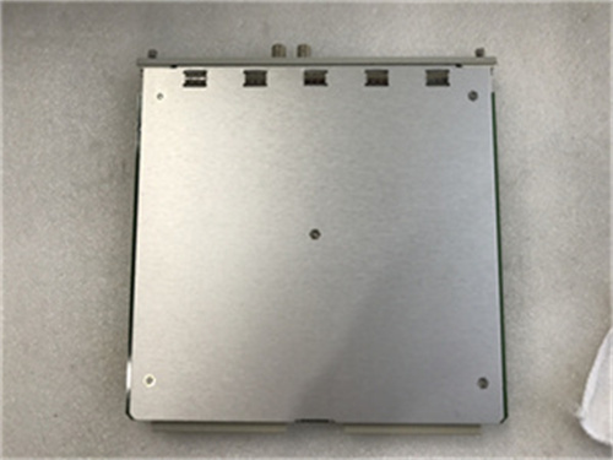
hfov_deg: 63.4
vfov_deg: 49.7
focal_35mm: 28
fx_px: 496
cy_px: 230
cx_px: 306
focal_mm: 3.99
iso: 40
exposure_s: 1/100
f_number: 1.8
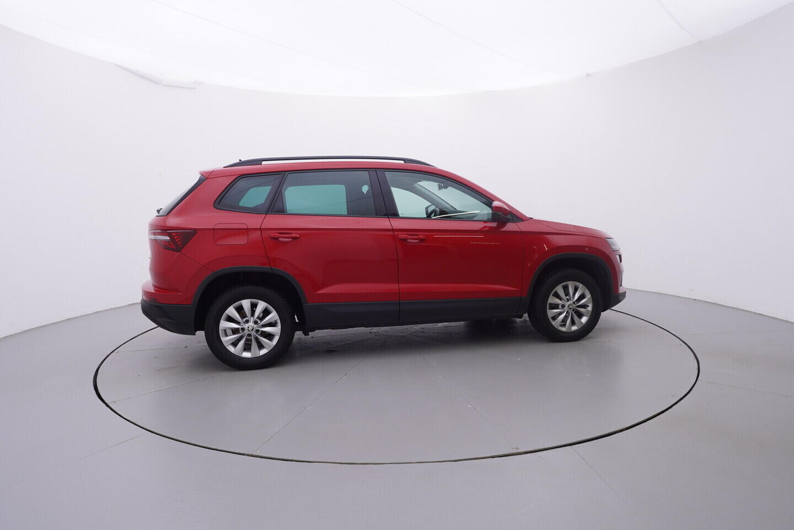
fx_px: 497
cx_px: 397
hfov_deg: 77.3
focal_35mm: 22
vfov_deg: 56.2
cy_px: 265
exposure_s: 1/80
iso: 200
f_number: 5
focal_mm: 15
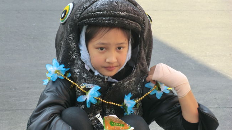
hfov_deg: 9.9
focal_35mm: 218
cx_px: 116
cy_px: 64
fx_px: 1341
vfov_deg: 5.6
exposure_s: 1/125
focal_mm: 35.7
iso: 80
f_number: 5.2
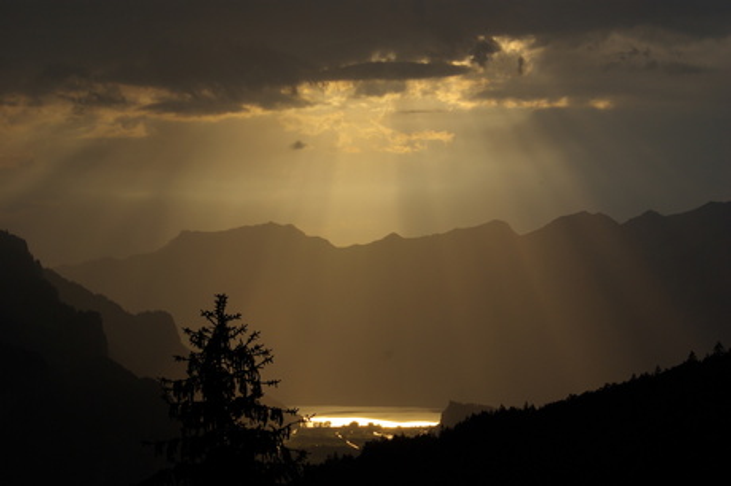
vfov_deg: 13.0
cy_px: 243
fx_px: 2130
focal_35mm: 105
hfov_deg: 19.5
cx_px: 366
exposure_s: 1/250
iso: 100
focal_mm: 70
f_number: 6.7
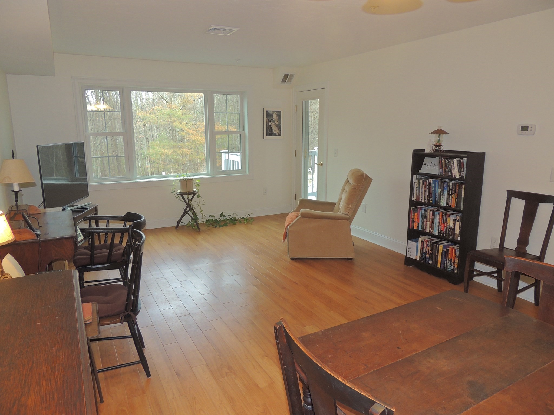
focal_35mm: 24
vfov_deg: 56.8
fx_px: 384
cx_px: 277
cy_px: 208
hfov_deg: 71.6
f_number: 3
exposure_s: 1/40
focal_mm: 4.3
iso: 180
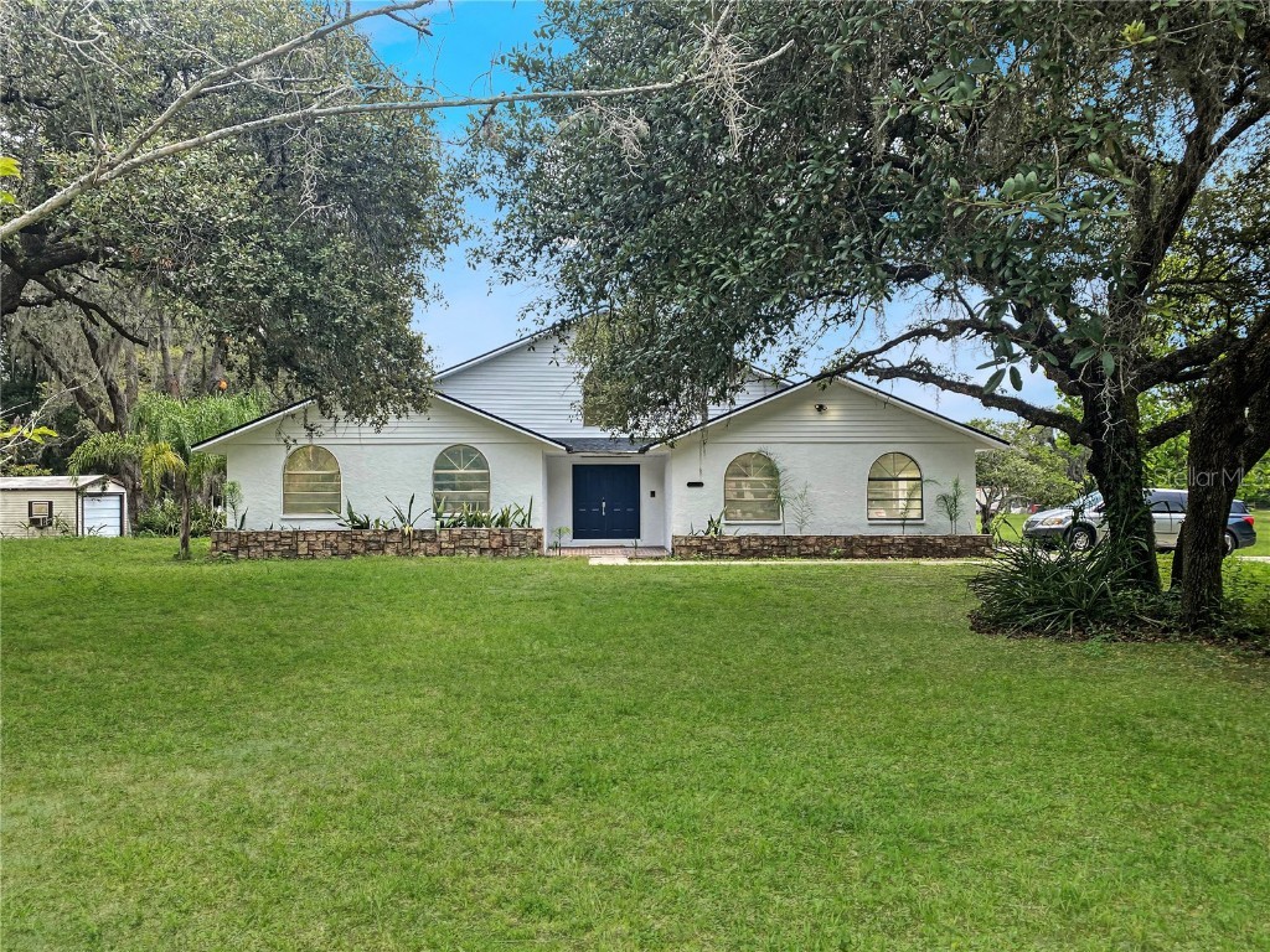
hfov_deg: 67.3
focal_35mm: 26
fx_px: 954
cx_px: 635
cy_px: 476
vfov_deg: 53.1
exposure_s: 1/839
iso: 32
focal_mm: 4.25
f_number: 1.8
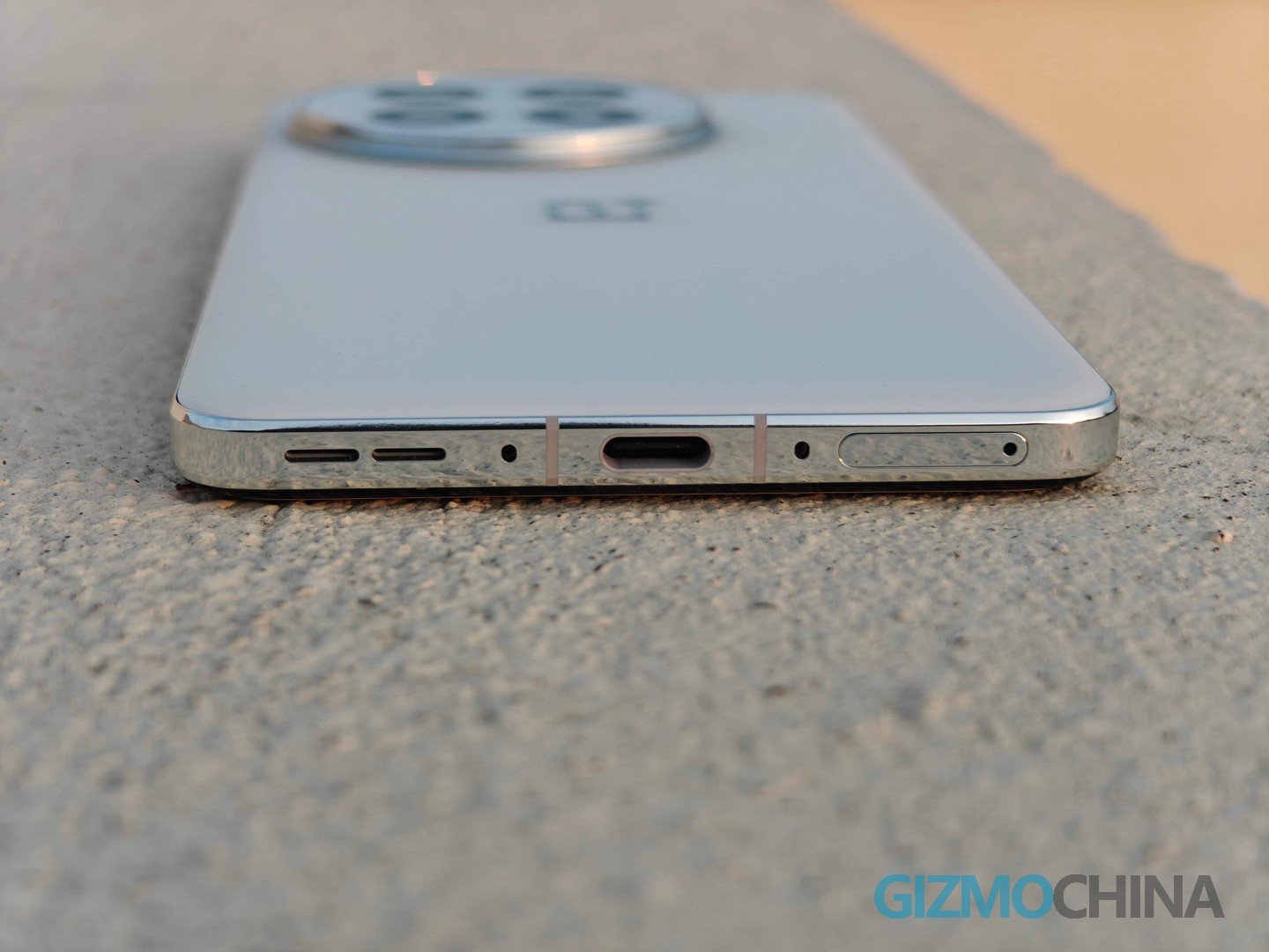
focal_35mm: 70
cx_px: 634
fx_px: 2566
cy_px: 476
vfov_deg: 21.0
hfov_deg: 27.8
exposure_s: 1/200
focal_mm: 13.3
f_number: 2.6
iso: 125
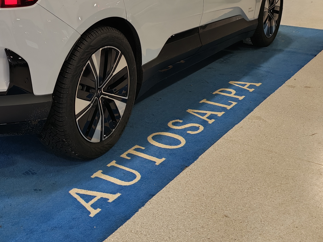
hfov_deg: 33.1
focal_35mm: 56
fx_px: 523
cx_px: 54
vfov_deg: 25.4
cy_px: 29
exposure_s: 1/100
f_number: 1.9
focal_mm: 6.12
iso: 100
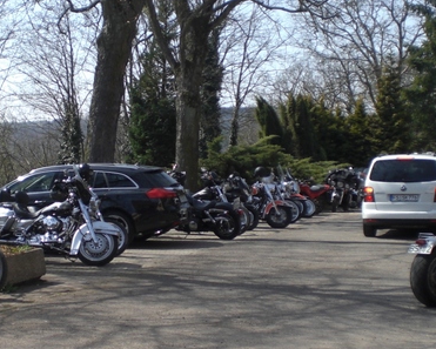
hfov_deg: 23.5
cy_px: 194
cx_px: 87
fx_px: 1033
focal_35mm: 80
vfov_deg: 19.2
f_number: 3.1
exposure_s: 1/500
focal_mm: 6.3
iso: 50
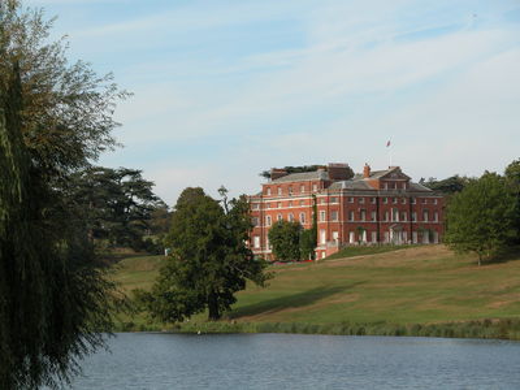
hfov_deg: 13.5
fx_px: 2193
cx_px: 260
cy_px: 195
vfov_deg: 10.2
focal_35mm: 146
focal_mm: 37.7
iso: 100
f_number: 5.5
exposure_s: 1/380
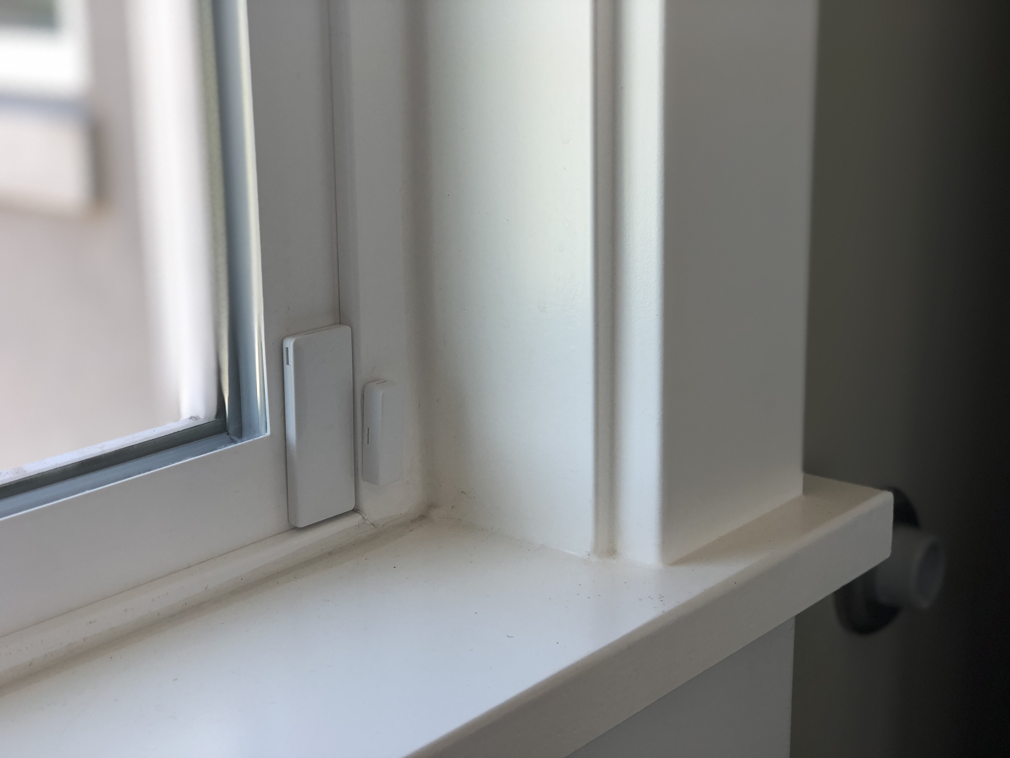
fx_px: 1663
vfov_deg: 25.7
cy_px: 379
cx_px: 505
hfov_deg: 33.8
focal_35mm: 57
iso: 25
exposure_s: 1/60
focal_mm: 6.6
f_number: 2.8
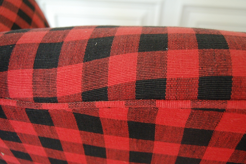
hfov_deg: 49.6
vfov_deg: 34.2
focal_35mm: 39
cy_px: 82
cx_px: 123
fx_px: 266
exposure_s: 1/40
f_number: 4.2
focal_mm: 26
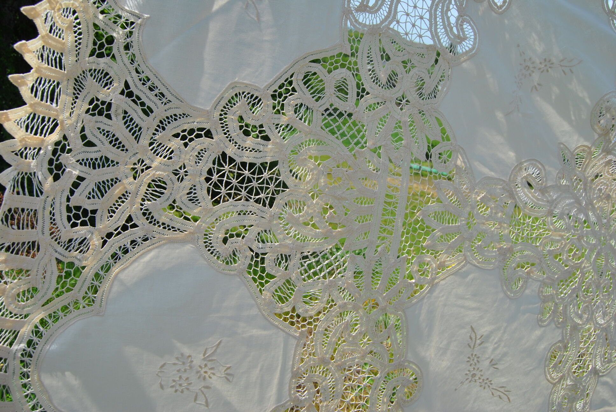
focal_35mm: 28
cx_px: 308
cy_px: 206
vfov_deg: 45.8
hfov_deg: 64.5
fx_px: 488
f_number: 8
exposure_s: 1/250
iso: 100
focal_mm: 19
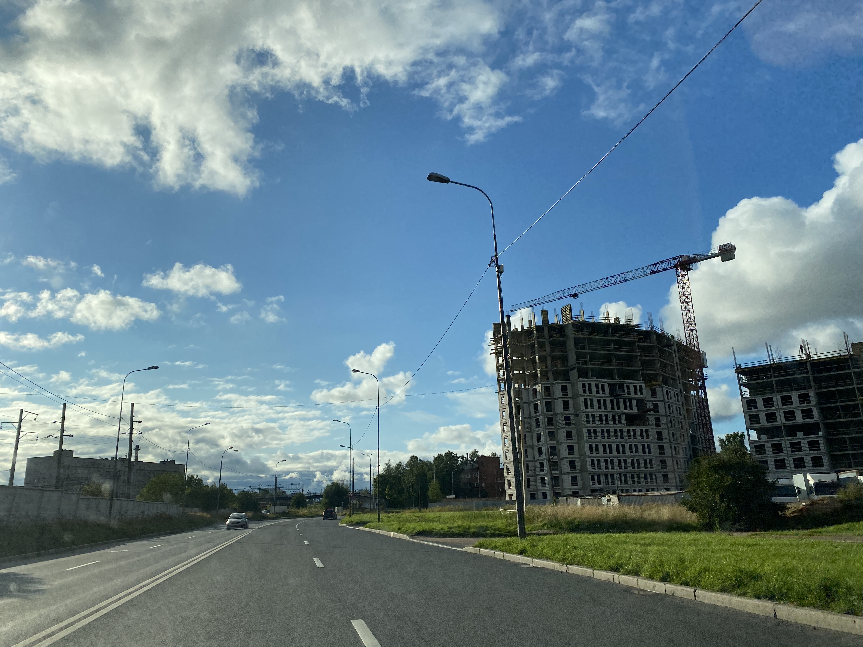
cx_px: 432
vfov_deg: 53.1
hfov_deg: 67.3
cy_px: 324
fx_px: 648
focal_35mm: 26
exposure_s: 1/6410
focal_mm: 4.25
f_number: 1.8
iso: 32
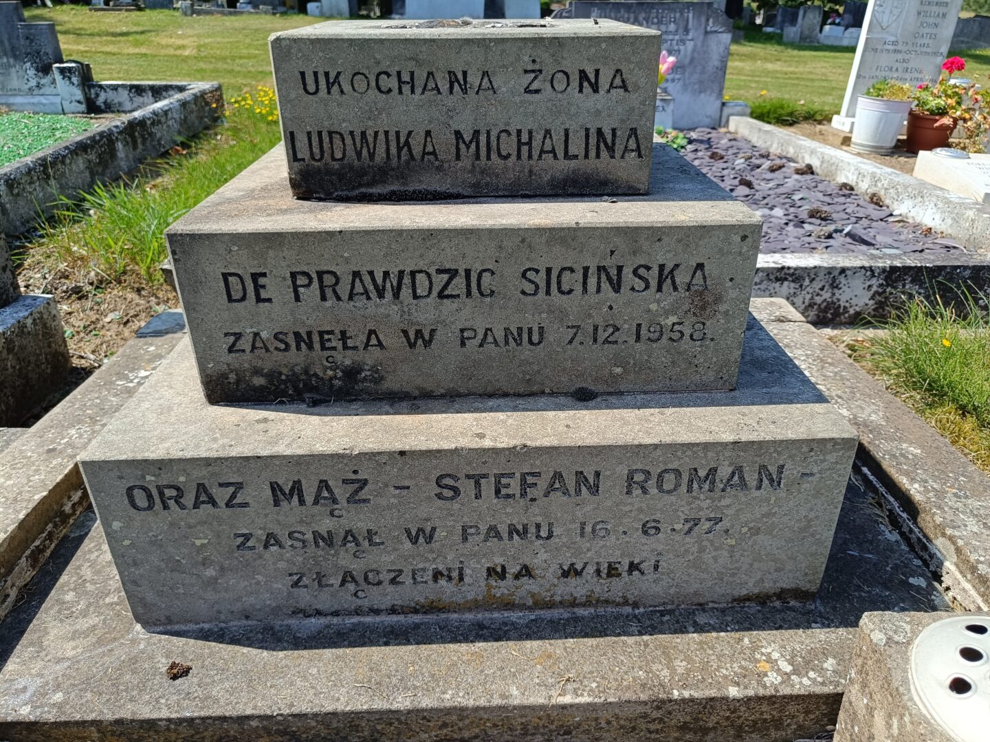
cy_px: 371
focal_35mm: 24
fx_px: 686
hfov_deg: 71.6
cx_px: 495
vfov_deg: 56.8
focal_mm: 5.59
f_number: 1.88
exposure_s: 1/576
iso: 51
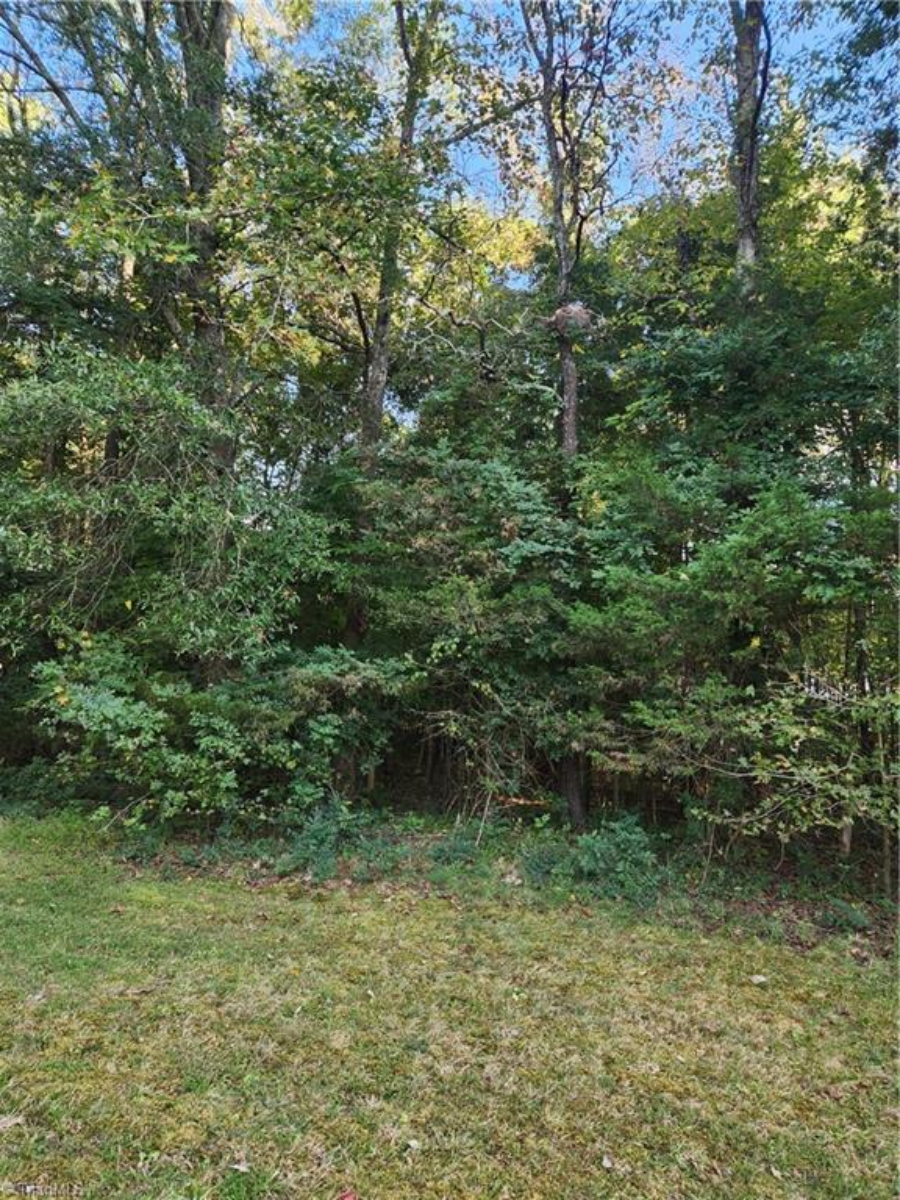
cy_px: 600
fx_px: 797
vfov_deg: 73.9
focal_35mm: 23
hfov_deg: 58.9
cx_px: 450
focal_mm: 5.4
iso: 80
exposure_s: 1/180
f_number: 1.8
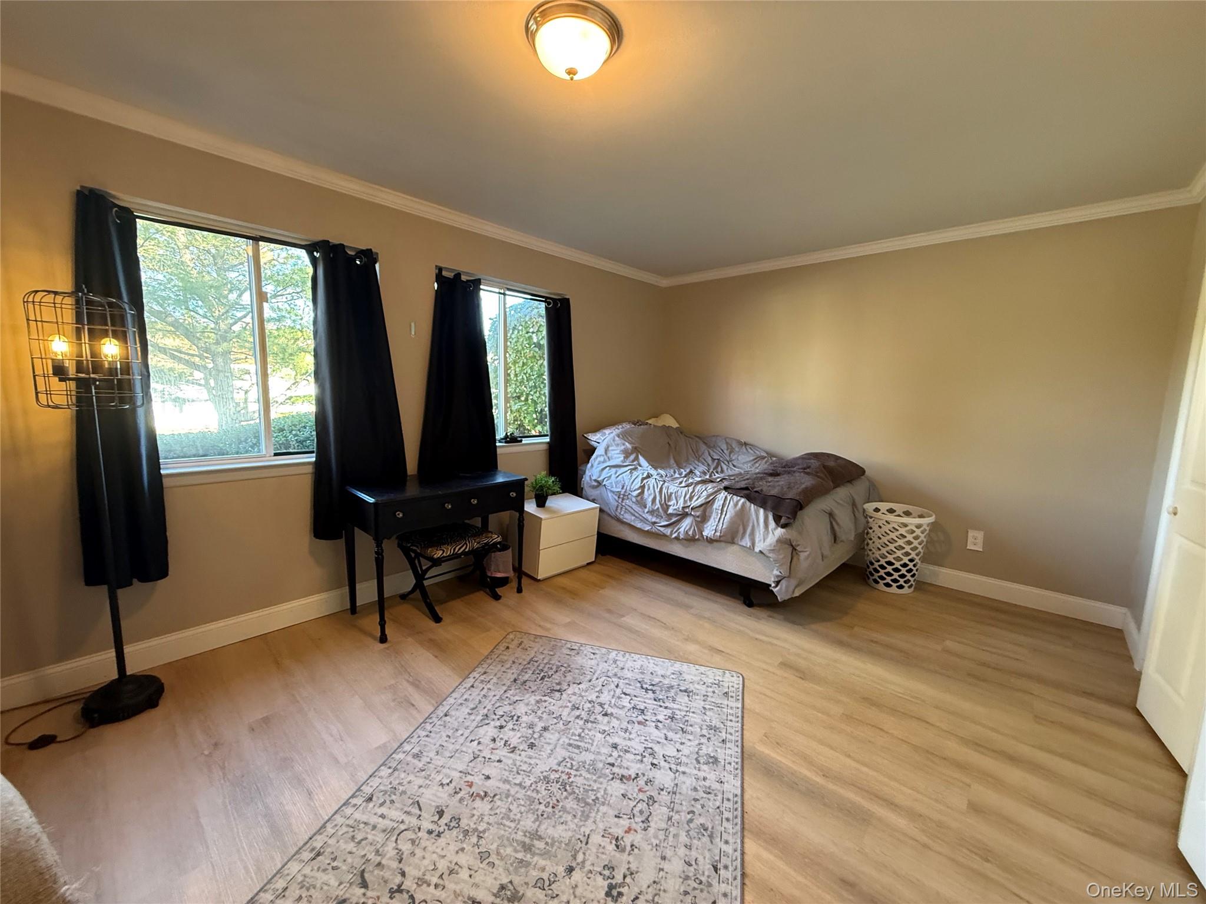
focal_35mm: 14
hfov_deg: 102.1
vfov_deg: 85.7
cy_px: 452
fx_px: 488
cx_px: 603
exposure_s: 1/60
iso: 320
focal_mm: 2.22
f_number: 2.2
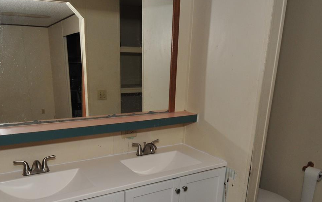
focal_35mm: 30
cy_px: 151
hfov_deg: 62.7
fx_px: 263
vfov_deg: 40.7
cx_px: 140
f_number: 8
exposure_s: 1/60
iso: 400
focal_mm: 12
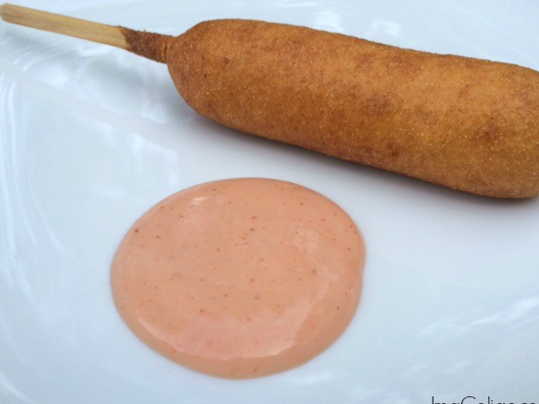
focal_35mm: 33
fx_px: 514
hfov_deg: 55.2
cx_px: 295
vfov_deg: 43.0
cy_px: 213
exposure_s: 1/387
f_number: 2.2
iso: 32
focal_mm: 4.15
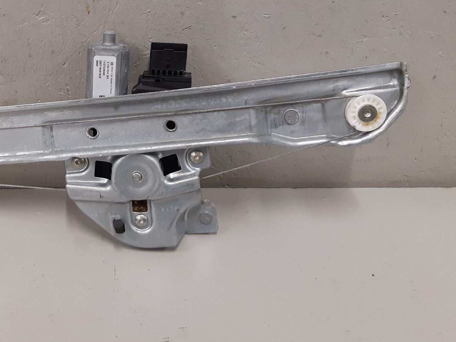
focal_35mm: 44
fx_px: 580
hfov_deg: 41.1
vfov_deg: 32.6
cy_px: 112
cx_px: 92
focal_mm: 3.93
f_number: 1.7
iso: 125
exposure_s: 1/50
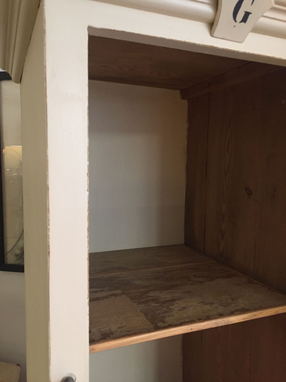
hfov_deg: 48.2
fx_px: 319
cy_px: 191
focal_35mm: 29
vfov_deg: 61.7
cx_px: 143
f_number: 2.2
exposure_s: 1/33
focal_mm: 4.15
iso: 250
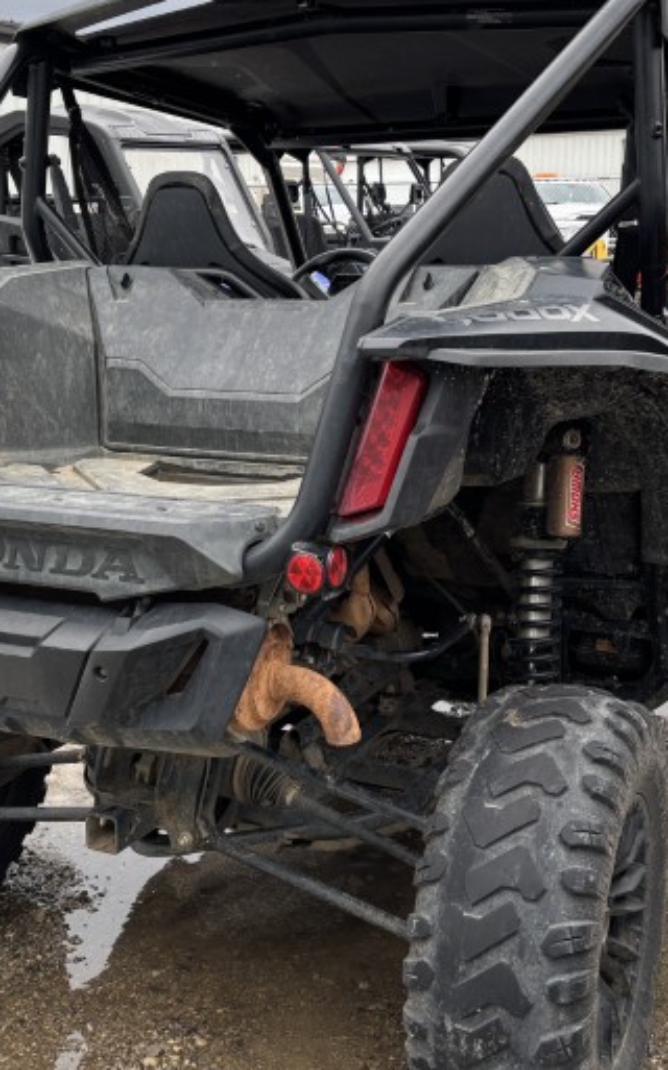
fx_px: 1254
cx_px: 309
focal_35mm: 43
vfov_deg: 46.2
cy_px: 498
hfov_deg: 29.8
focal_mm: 5.96
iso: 40
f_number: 1.6
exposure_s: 1/163
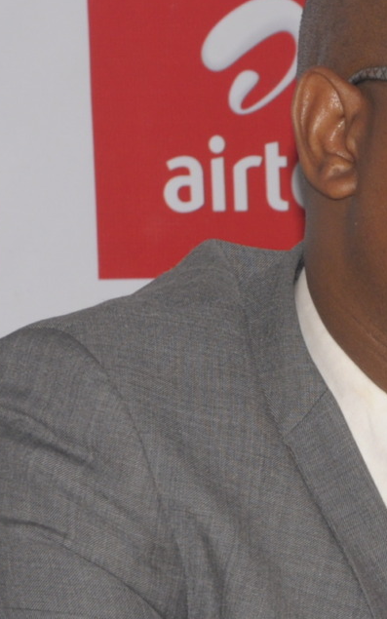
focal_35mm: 357
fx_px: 6023
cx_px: 360
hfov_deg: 3.7
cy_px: 418
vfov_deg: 5.9
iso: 320
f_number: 8
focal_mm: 58
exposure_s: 1/200
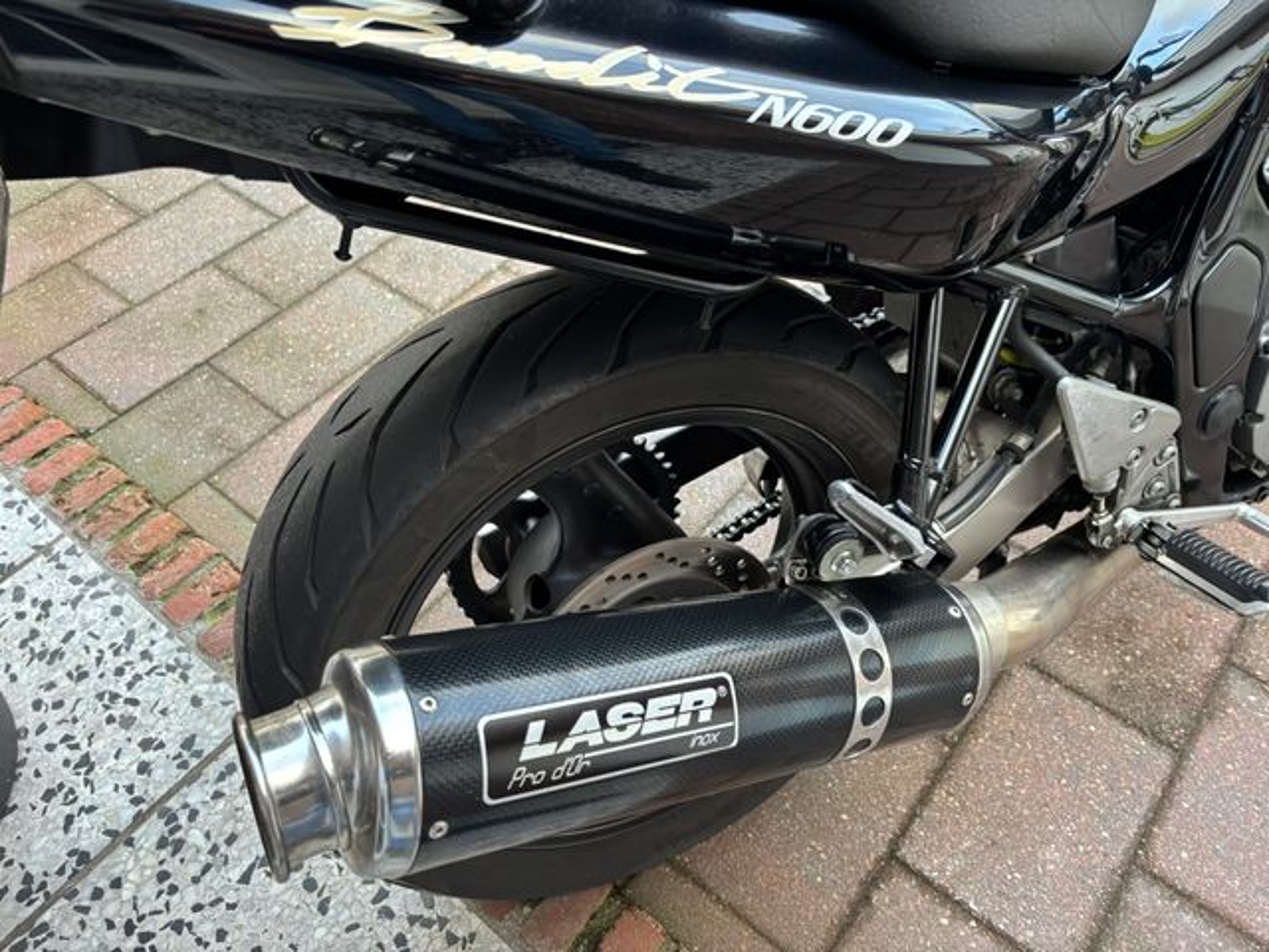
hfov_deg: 67.3
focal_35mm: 26
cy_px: 476
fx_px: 953
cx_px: 634
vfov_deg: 53.1
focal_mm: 5.96
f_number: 1.6
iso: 160
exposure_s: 1/60
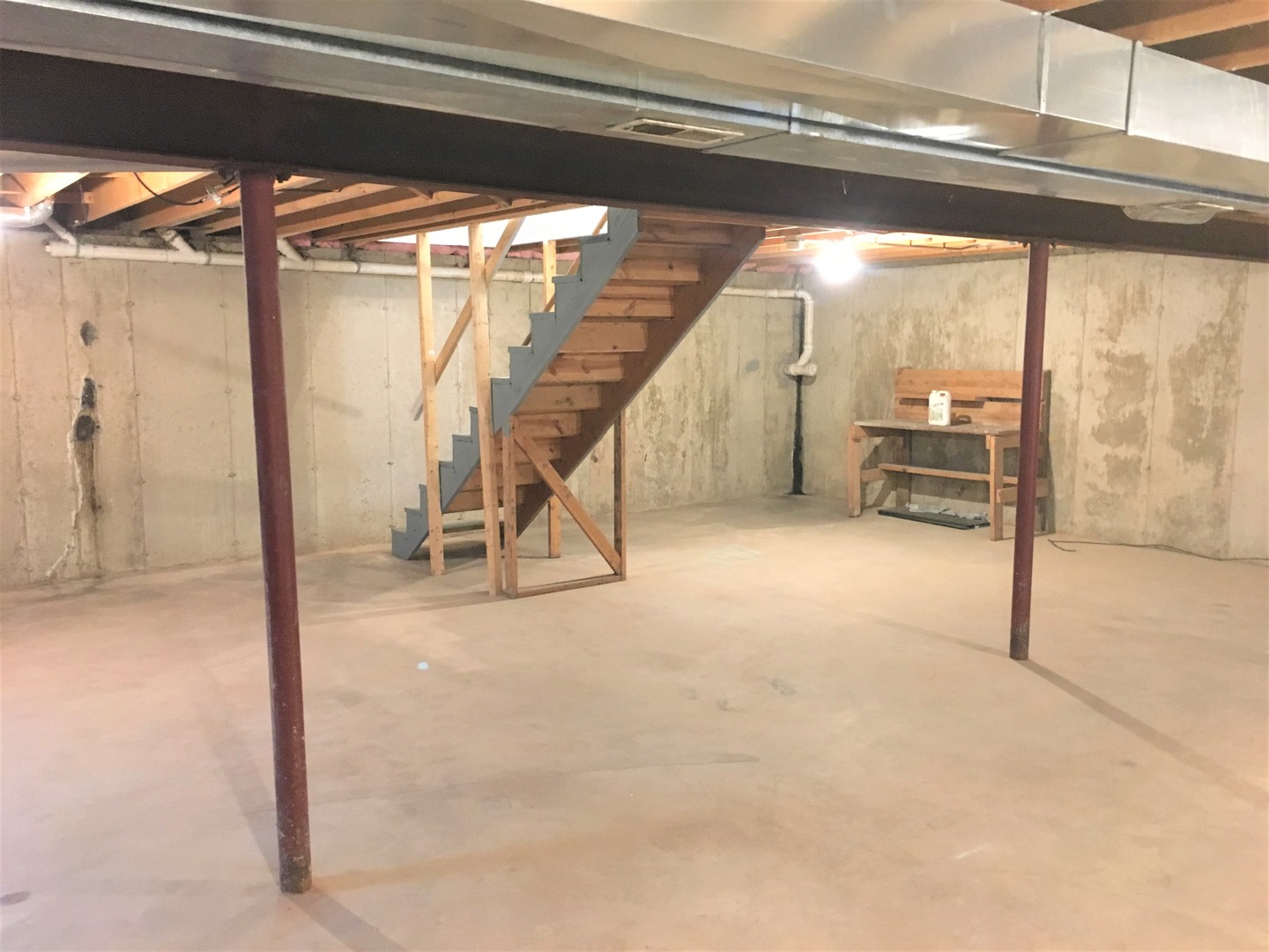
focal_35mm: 29
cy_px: 476
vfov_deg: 48.2
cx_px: 634
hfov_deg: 61.7
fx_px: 1063
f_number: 2.2
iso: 400
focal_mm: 4.15
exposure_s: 1/15
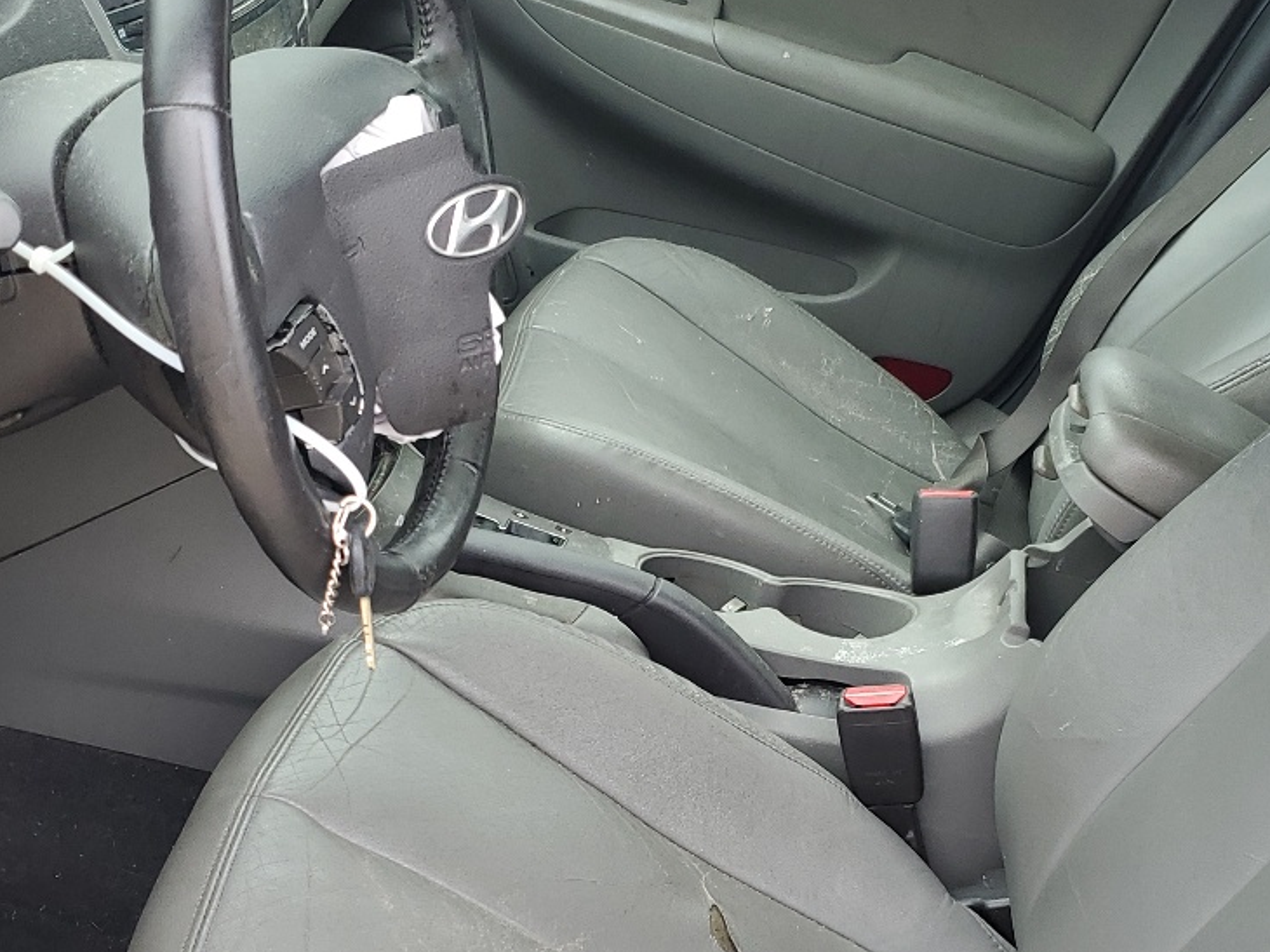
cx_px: 734
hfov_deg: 33.7
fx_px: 2091
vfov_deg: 25.3
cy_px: 714
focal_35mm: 57
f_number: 1.5
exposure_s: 1/145
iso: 50
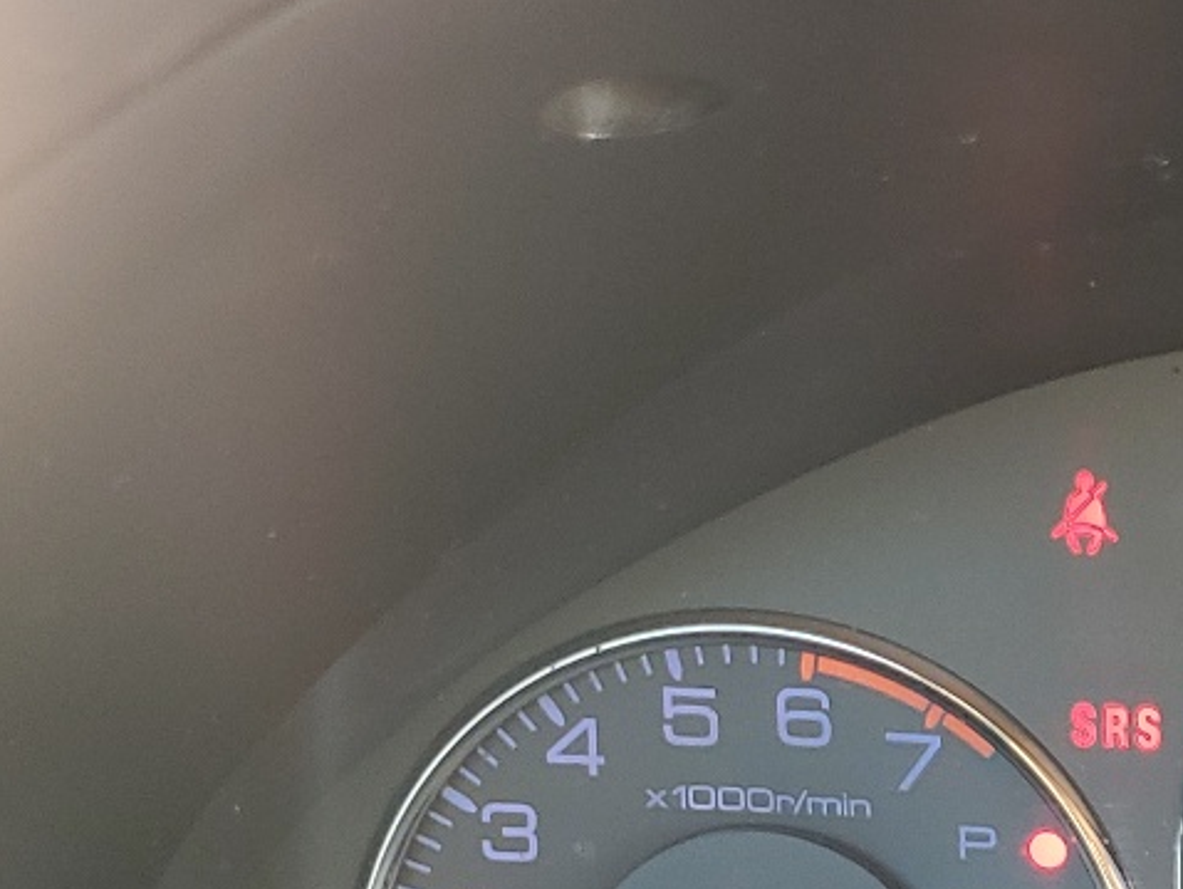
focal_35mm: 87
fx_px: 2975
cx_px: 1661
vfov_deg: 16.1
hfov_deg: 20.1
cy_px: 1161
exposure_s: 1/50
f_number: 1.5
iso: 54
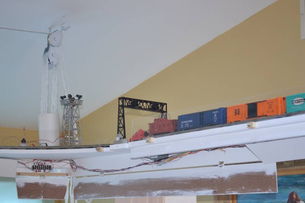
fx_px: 699
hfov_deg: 24.6
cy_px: 102
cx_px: 152
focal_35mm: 82
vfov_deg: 16.6
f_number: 5.6
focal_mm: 55
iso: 800
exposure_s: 1/5
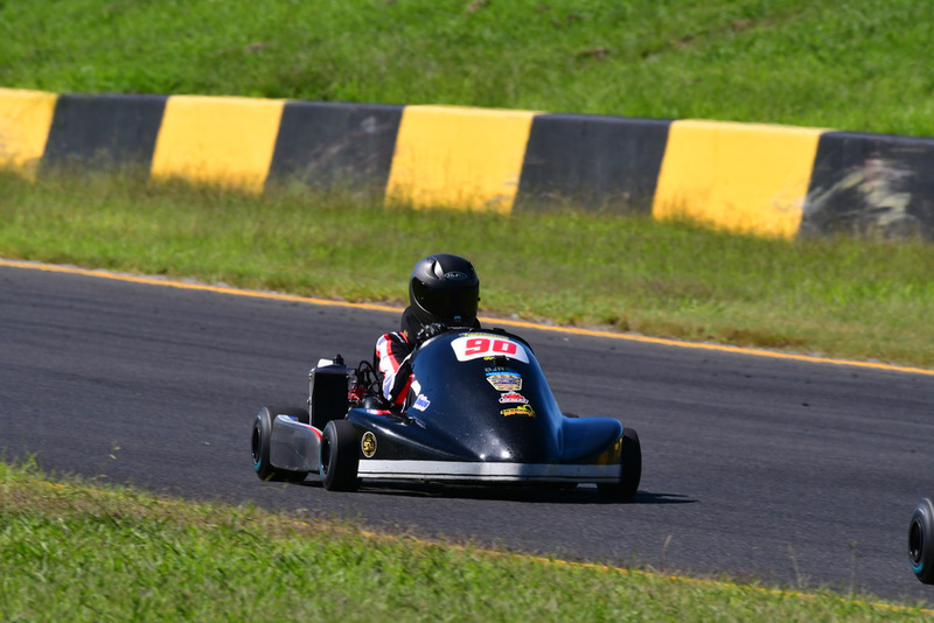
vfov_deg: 1.8
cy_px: 312
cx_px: 467
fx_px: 19464
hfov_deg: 2.7
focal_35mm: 750
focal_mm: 500
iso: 500
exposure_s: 1/640
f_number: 13
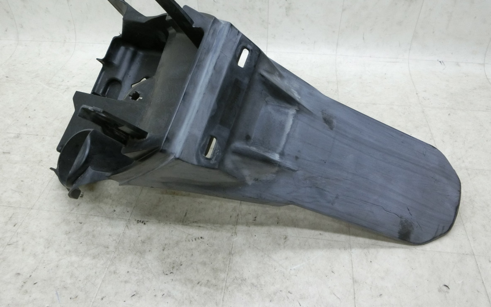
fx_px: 361
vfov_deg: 45.9
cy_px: 133
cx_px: 242
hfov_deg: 68.4
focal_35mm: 27
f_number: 3.5
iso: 400
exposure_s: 1/60
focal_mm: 4.5
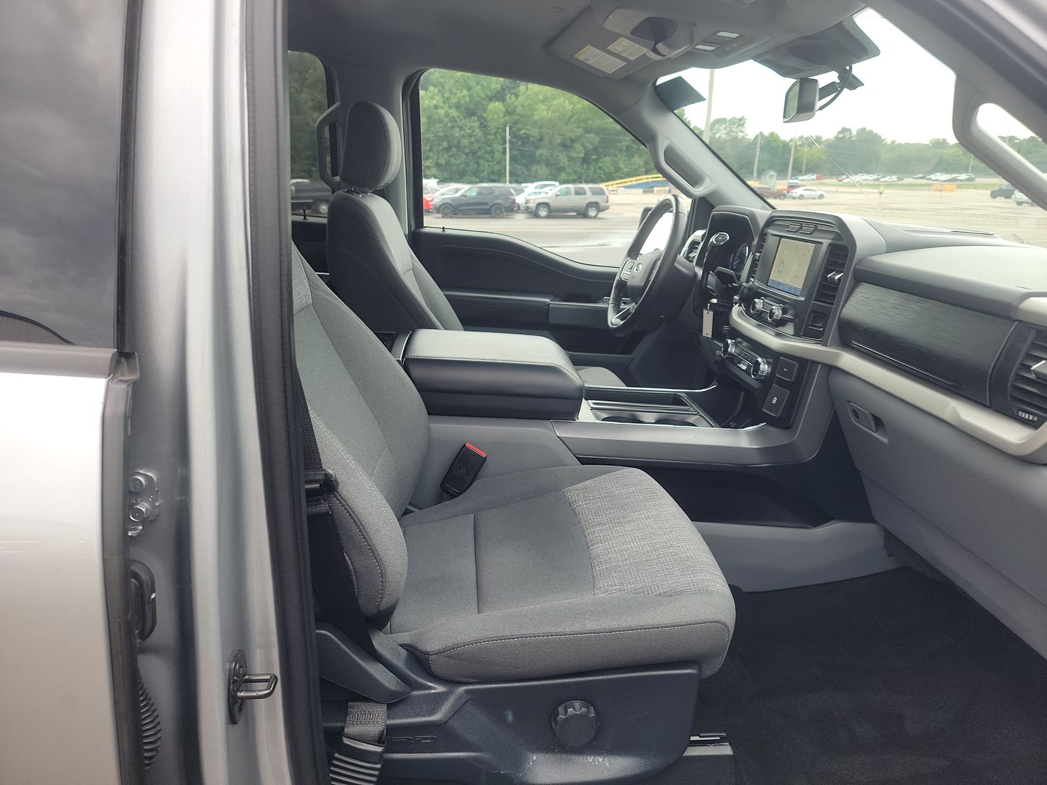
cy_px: 392
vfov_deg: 56.8
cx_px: 524
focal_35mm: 24
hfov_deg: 71.6
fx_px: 726
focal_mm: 6.7
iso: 66
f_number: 1.8
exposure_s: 1/59
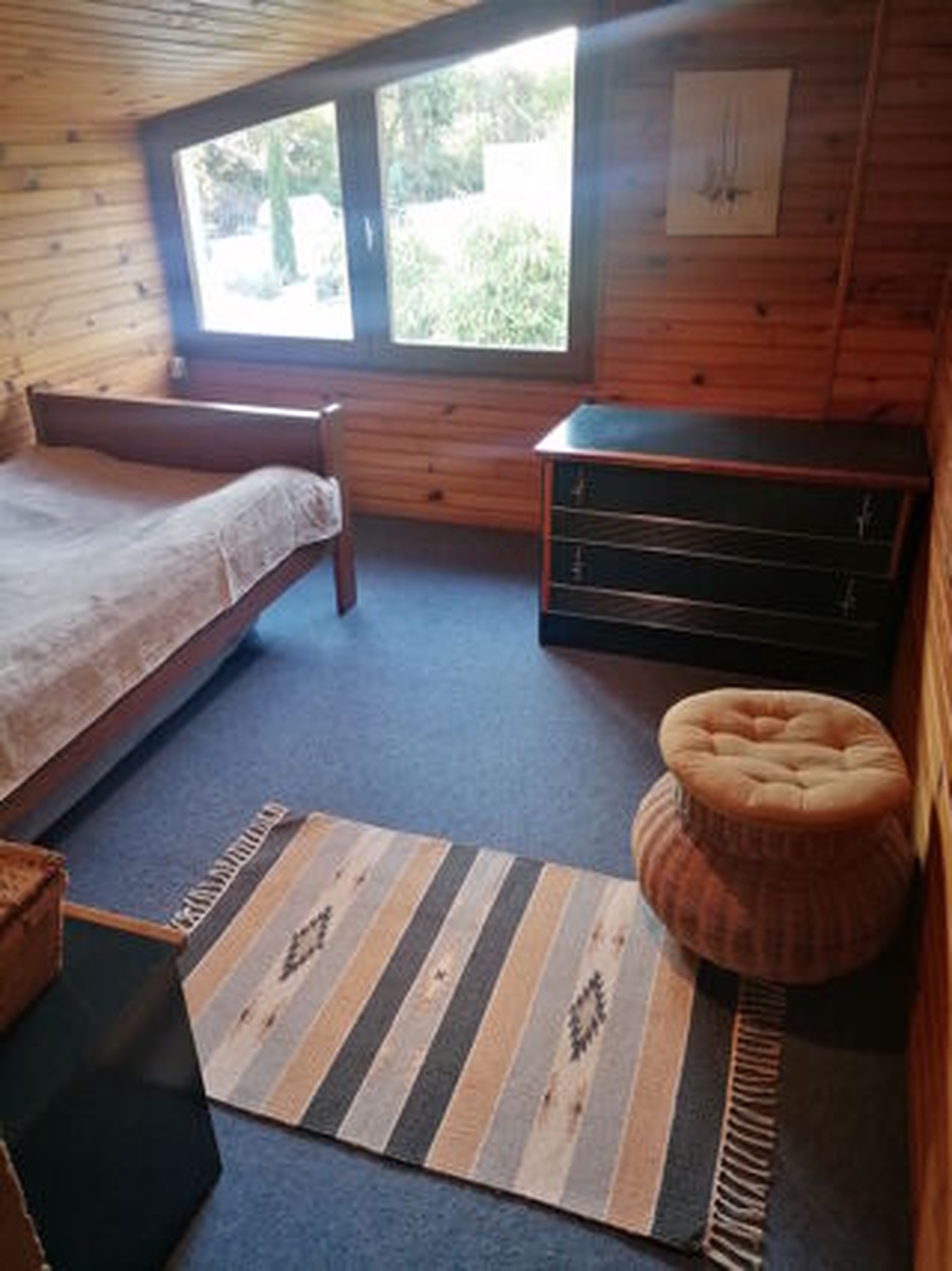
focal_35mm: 27
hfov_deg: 51.3
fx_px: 991
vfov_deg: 65.3
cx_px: 476
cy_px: 636
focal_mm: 4.75
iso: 200
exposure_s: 1/50
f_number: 1.8
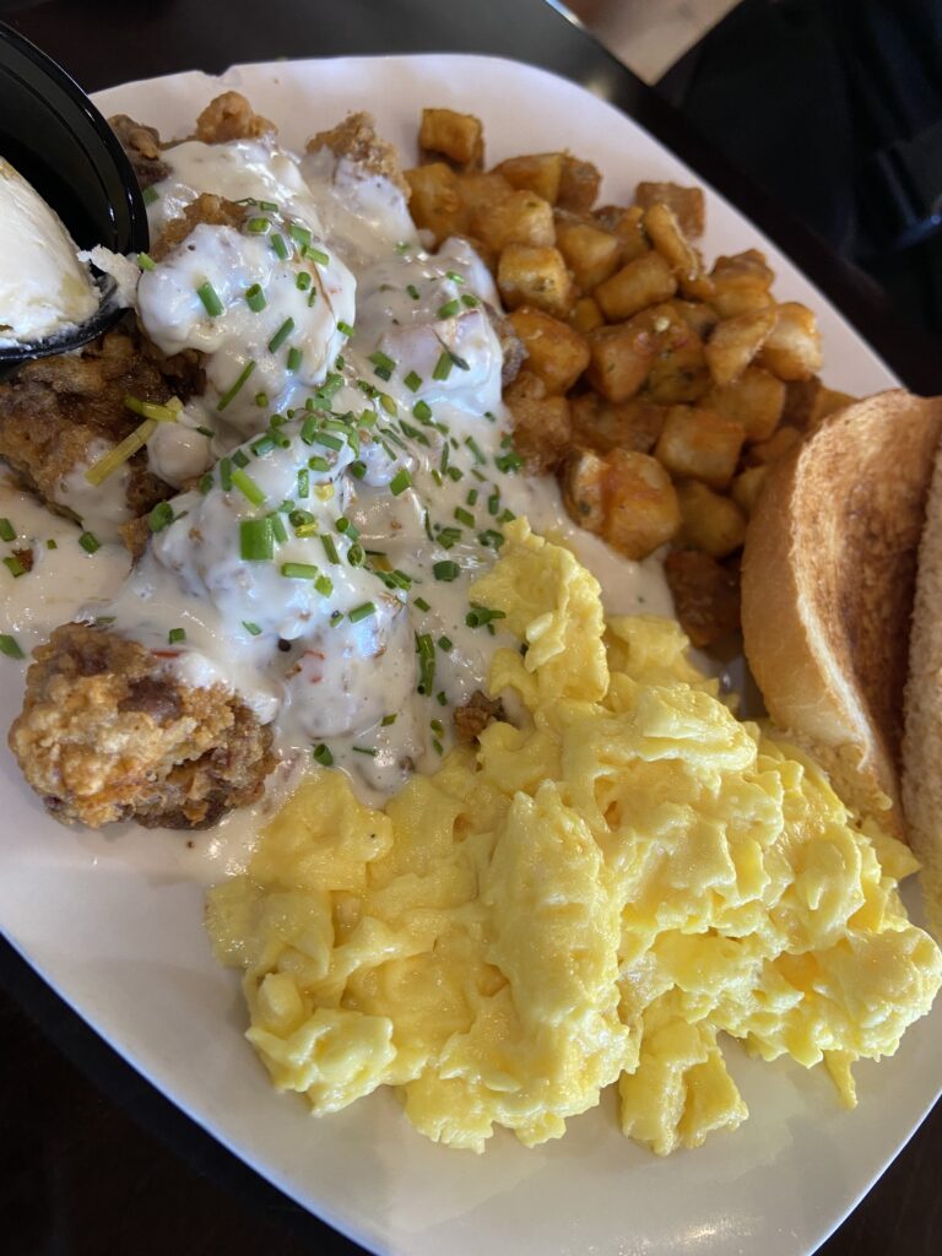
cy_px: 628
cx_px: 471
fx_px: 943
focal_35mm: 26
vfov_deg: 67.3
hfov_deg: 53.1
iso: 125
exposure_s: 1/60
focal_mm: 4.25
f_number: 1.8
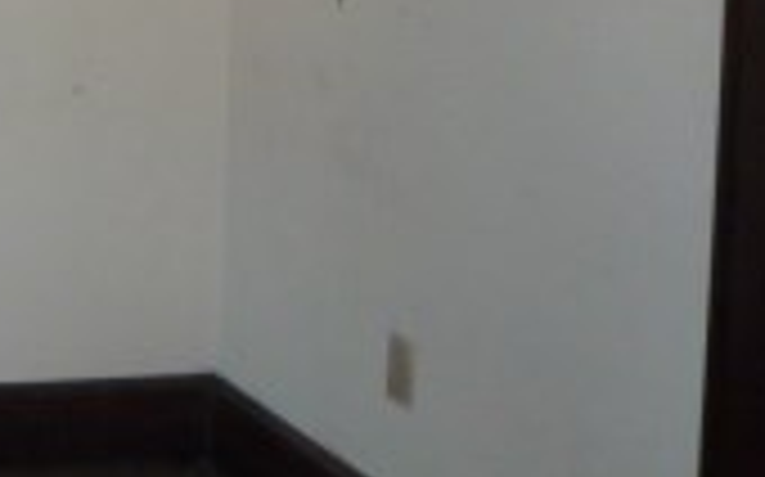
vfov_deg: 12.5
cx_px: -576
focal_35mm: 100
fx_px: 2083
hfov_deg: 17.3
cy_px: -198
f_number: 2.8
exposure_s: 1/30
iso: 200
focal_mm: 4.4
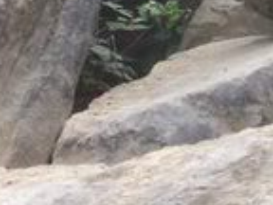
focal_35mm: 365
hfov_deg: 5.3
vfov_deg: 4.0
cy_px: -182
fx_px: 2879
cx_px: 578
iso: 80
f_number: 4
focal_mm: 13.5
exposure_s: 1/101
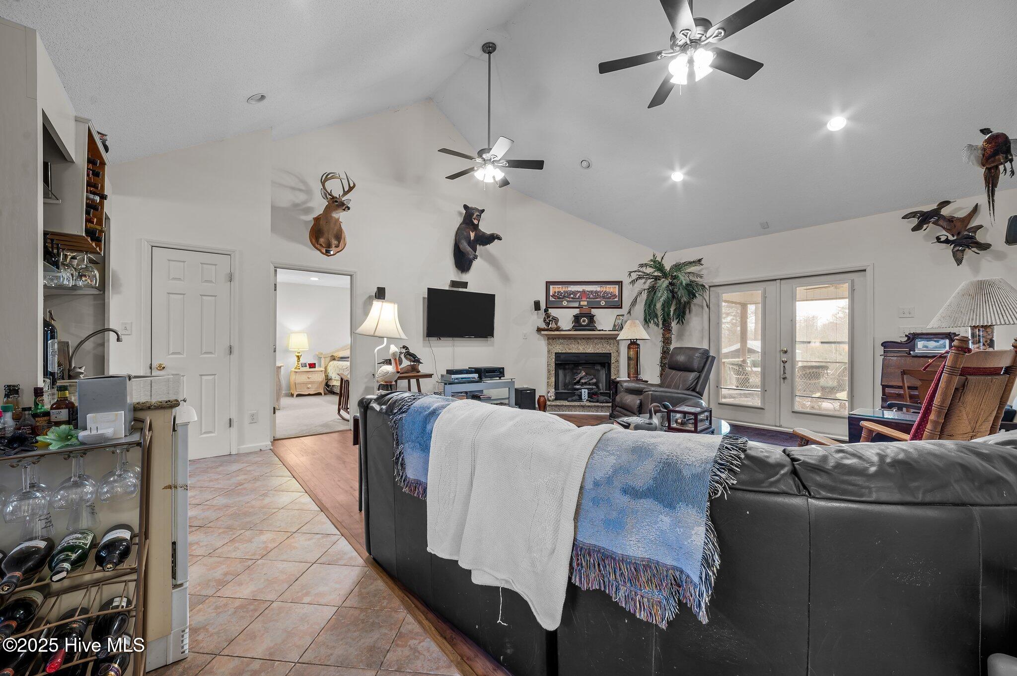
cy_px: 338
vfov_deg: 81.1
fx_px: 395
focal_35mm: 14
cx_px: 508
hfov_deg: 104.3
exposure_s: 1.6
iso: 250
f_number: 8
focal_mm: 14
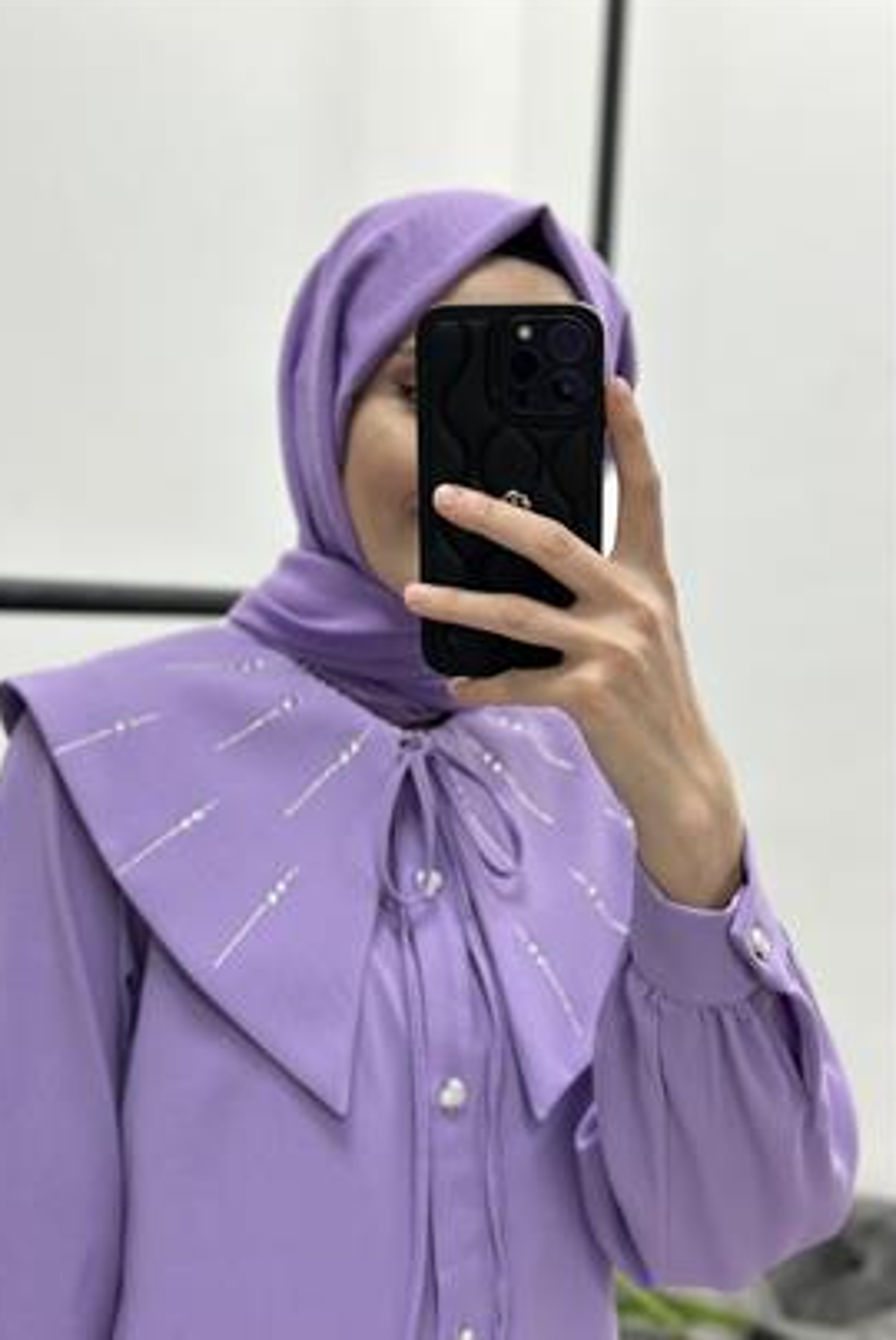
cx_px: 388
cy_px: 672
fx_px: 1901
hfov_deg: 26.5
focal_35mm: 51
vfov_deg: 38.9
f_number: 1.78
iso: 125
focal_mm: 6.86
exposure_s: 1/50
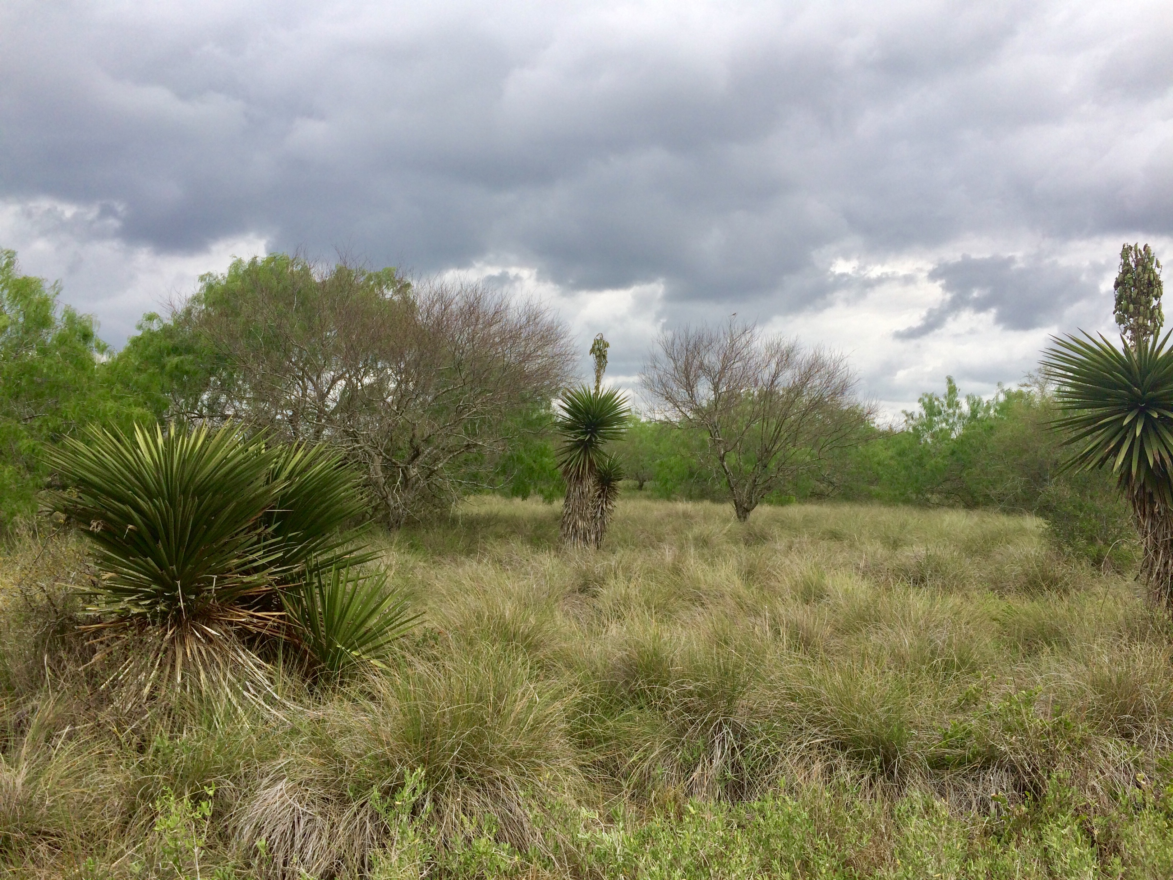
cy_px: 440
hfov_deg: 61.7
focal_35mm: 29
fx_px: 983
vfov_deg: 48.2
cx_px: 586
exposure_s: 1/1786
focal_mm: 4.15
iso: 32
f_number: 2.2
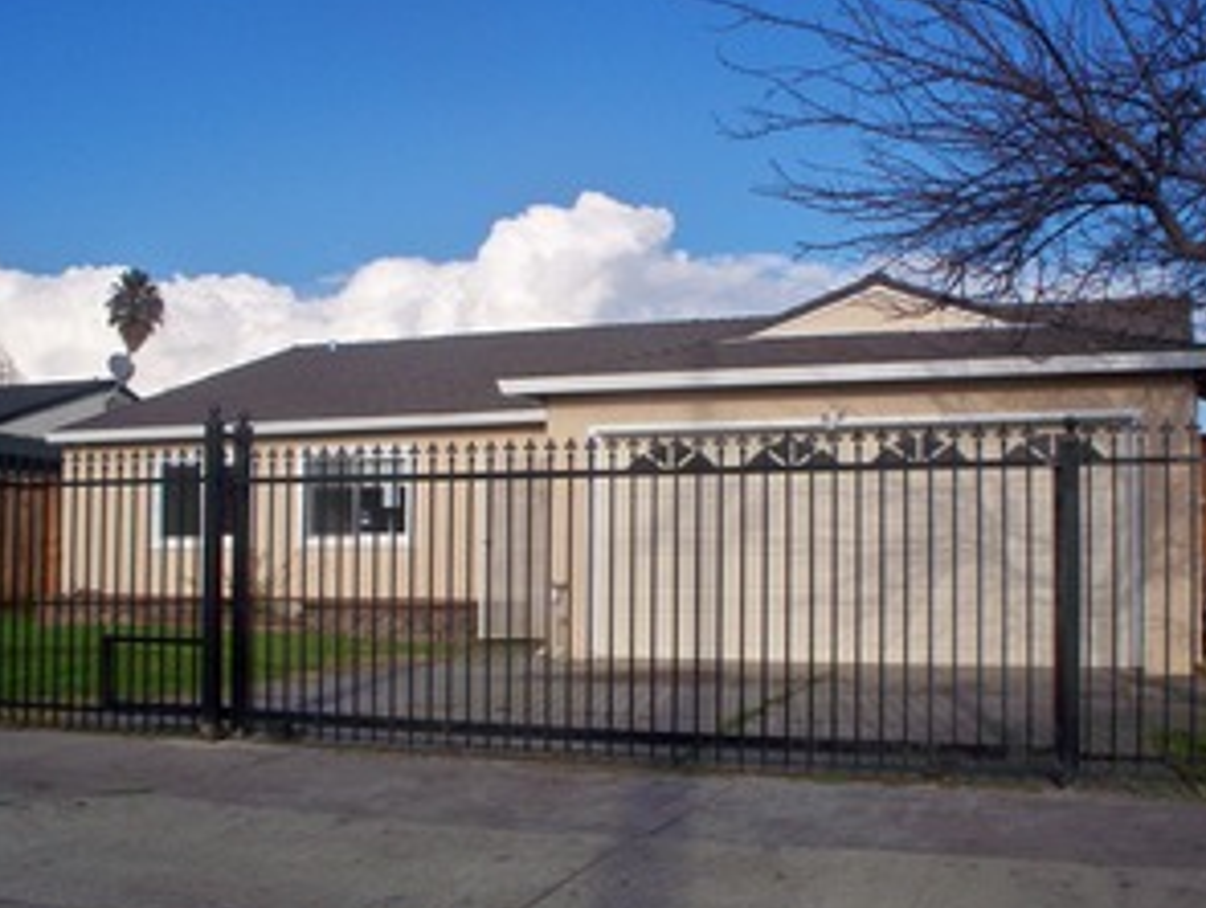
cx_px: 638
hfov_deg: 45.7
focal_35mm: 41
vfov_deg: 35.2
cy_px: 511
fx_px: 1430
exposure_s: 1/800
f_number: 4.8
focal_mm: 7.54
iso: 100
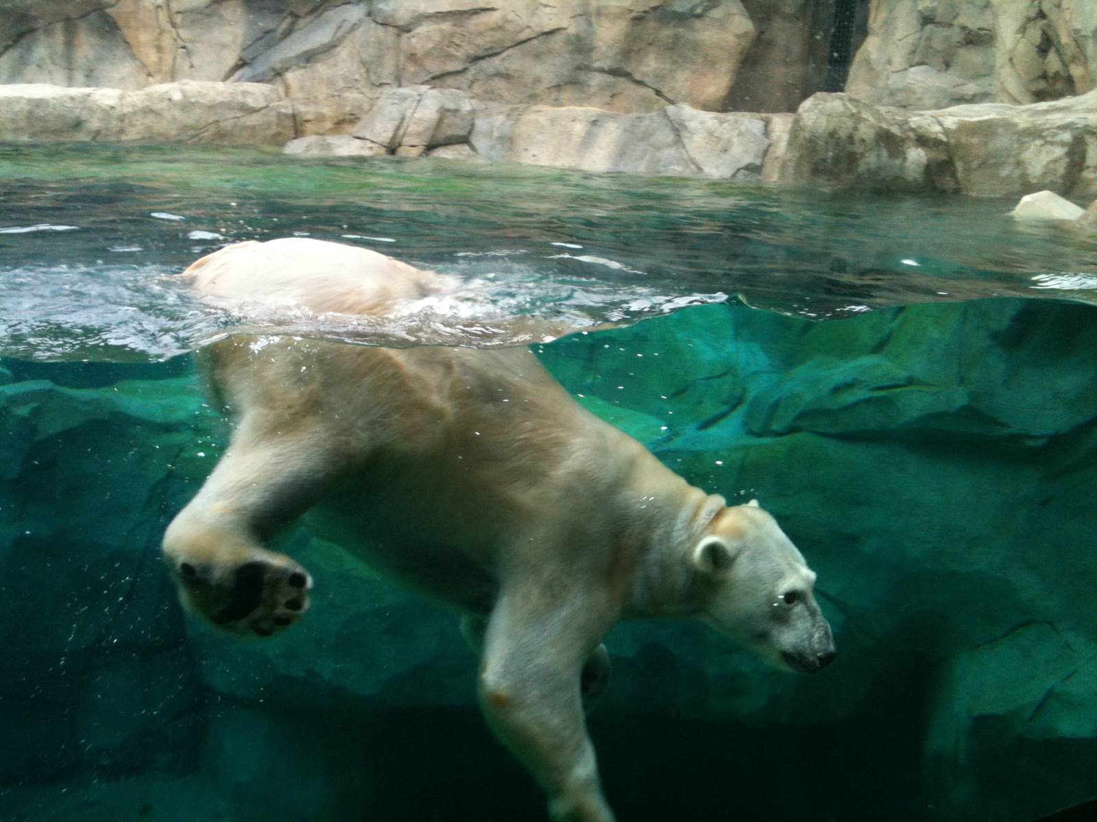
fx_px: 1109
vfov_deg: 40.7
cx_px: 548
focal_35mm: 35
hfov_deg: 52.6
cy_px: 411
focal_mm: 3.85
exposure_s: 1/120
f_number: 2.8
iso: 80
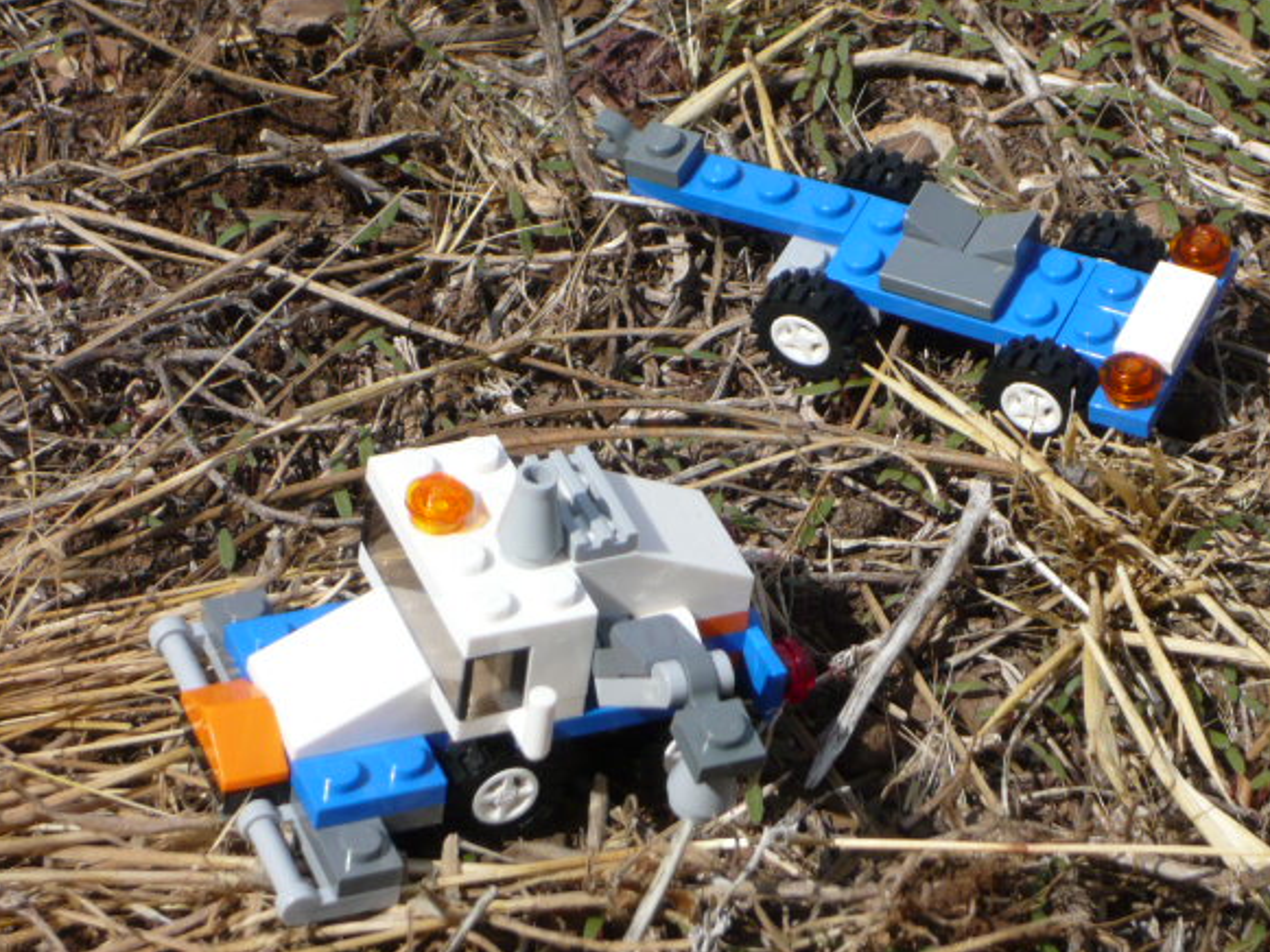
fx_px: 5174
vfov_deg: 10.5
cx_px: 675
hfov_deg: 14.0
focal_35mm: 141
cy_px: 454
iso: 100
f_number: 5.6
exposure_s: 1/800
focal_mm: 16.4
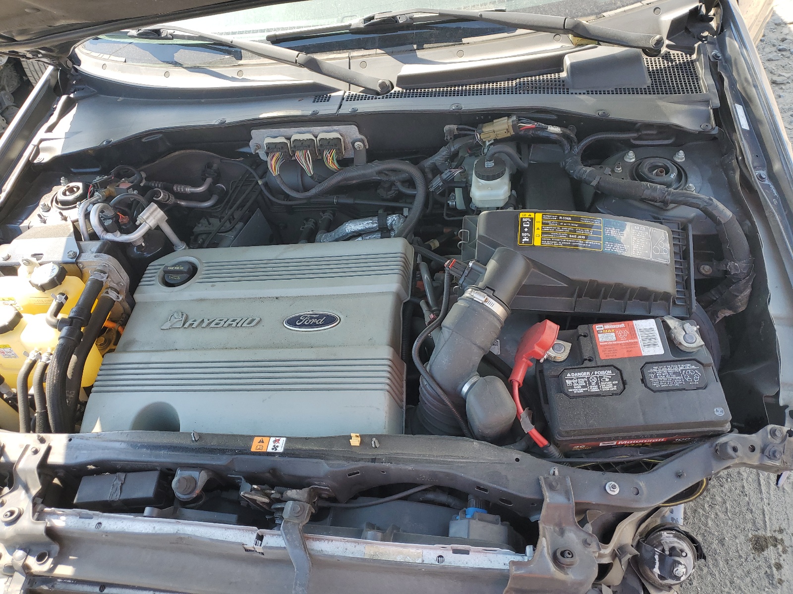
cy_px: 297
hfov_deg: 67.3
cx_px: 396
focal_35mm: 26
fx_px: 596
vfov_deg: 53.1
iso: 50
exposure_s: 1/556
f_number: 1.5
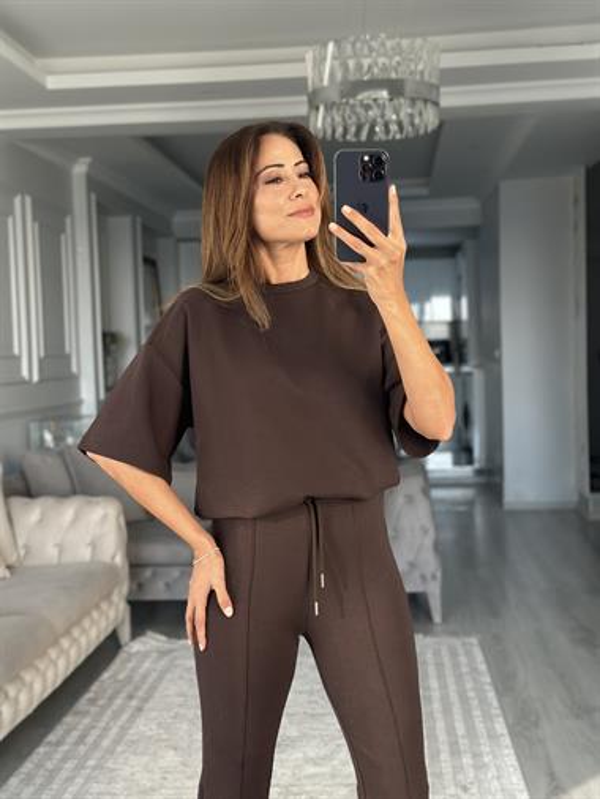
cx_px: 300
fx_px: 1108
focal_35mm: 48
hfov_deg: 30.3
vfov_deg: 39.6
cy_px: 400
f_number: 1.78
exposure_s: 1/172
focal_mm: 6.86
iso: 100
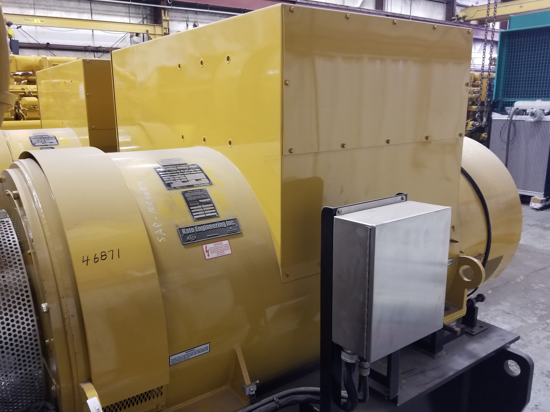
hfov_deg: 63.4
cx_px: 255
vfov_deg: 49.7
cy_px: 217
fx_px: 445
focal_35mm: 28
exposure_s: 1/11
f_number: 1.7
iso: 200
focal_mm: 4.25
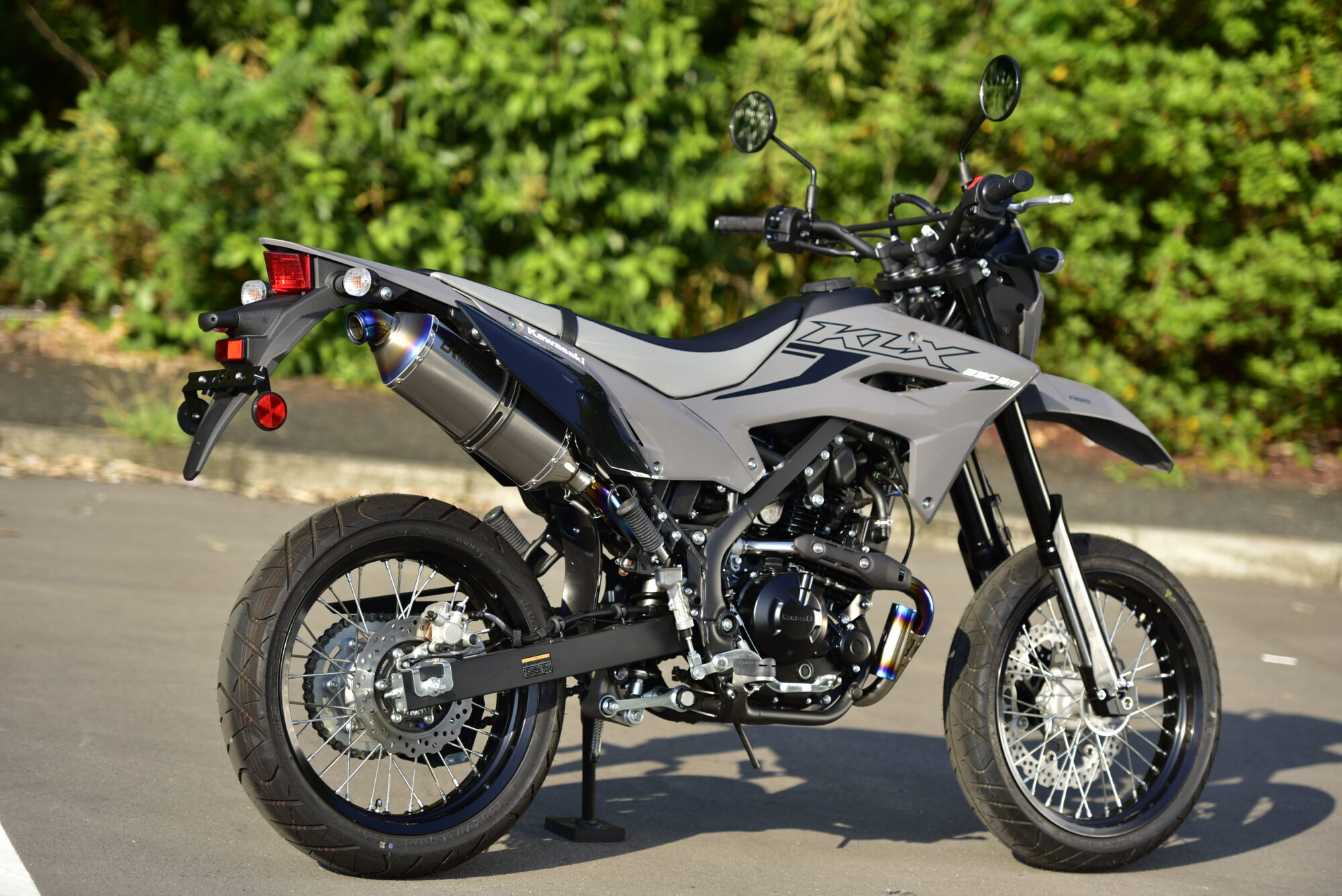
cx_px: 671
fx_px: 4661
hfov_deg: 16.4
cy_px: 448
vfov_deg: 11.0
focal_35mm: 125
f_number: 2.8
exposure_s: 1/1000
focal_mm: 125
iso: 100
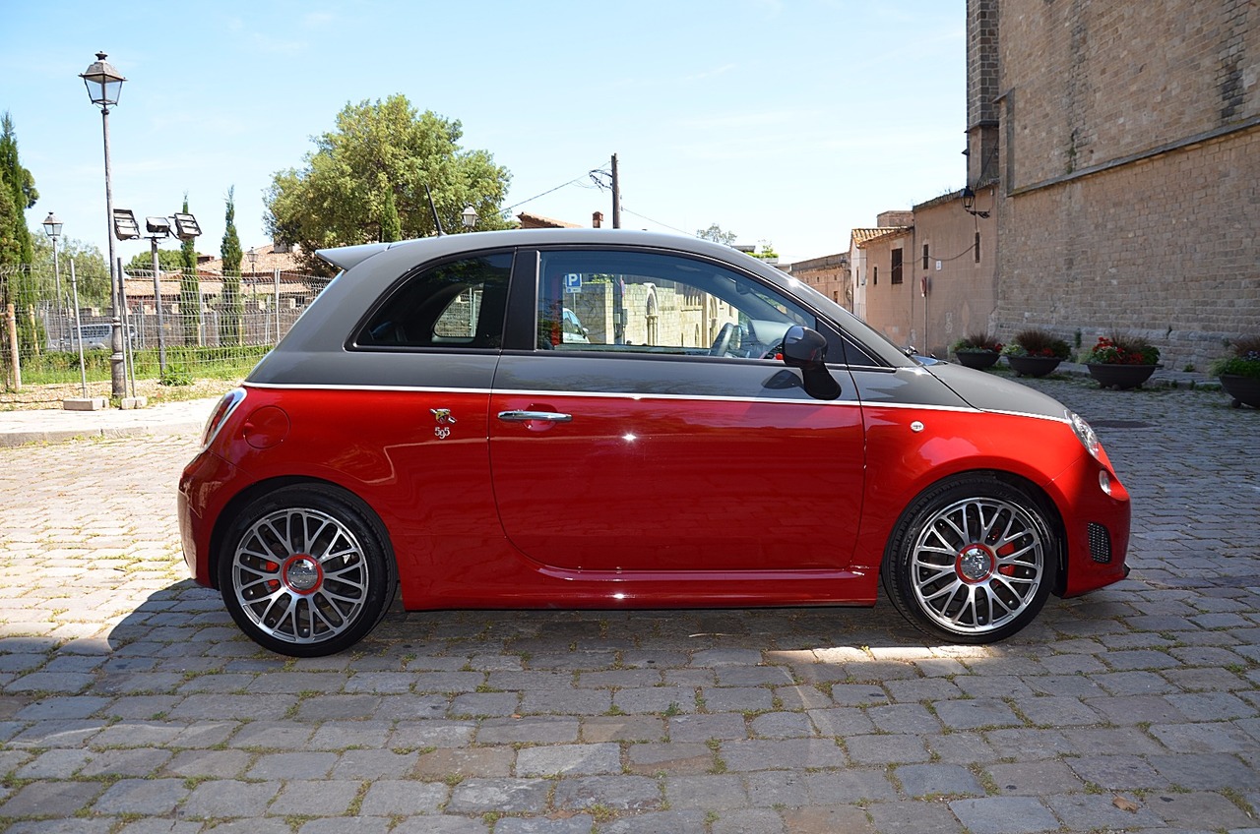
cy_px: 417
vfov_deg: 47.7
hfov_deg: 67.5
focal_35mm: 27
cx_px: 630
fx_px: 943
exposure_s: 1/200
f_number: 5
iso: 100
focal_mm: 18
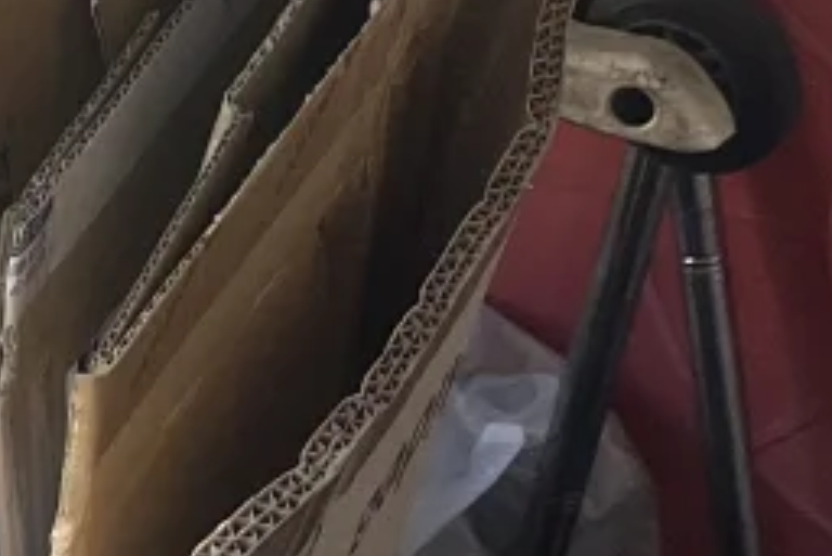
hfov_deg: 12.0
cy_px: -338
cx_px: -832
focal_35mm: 152
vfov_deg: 8.8
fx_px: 3515
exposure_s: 1/141
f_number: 1.6
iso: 50
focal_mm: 5.1
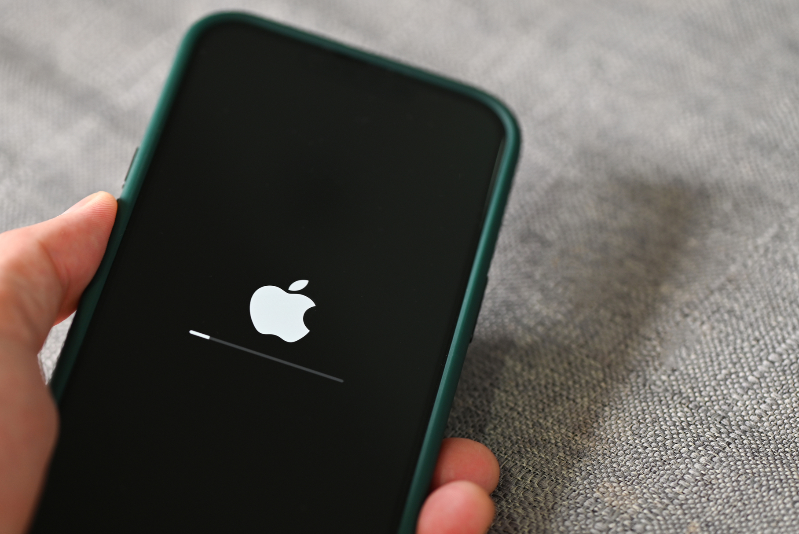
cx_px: 395
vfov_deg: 12.4
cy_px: 261
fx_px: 2465
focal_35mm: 111
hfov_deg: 18.4
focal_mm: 105
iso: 400
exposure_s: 1/20
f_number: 5
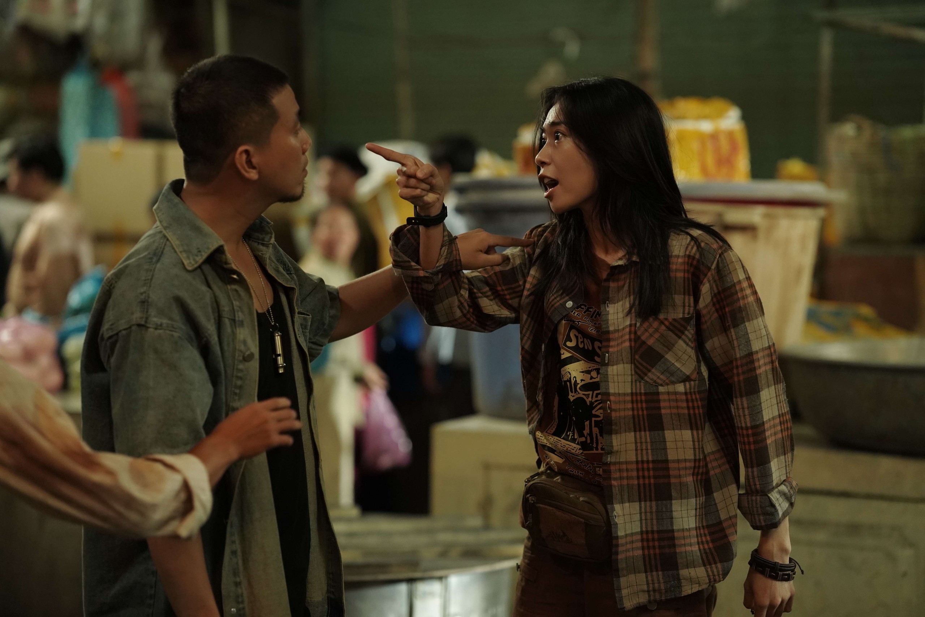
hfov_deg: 23.9
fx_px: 2184
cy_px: 308
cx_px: 462
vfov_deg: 16.1
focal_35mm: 85
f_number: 2
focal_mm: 85
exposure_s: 1/800
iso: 4000
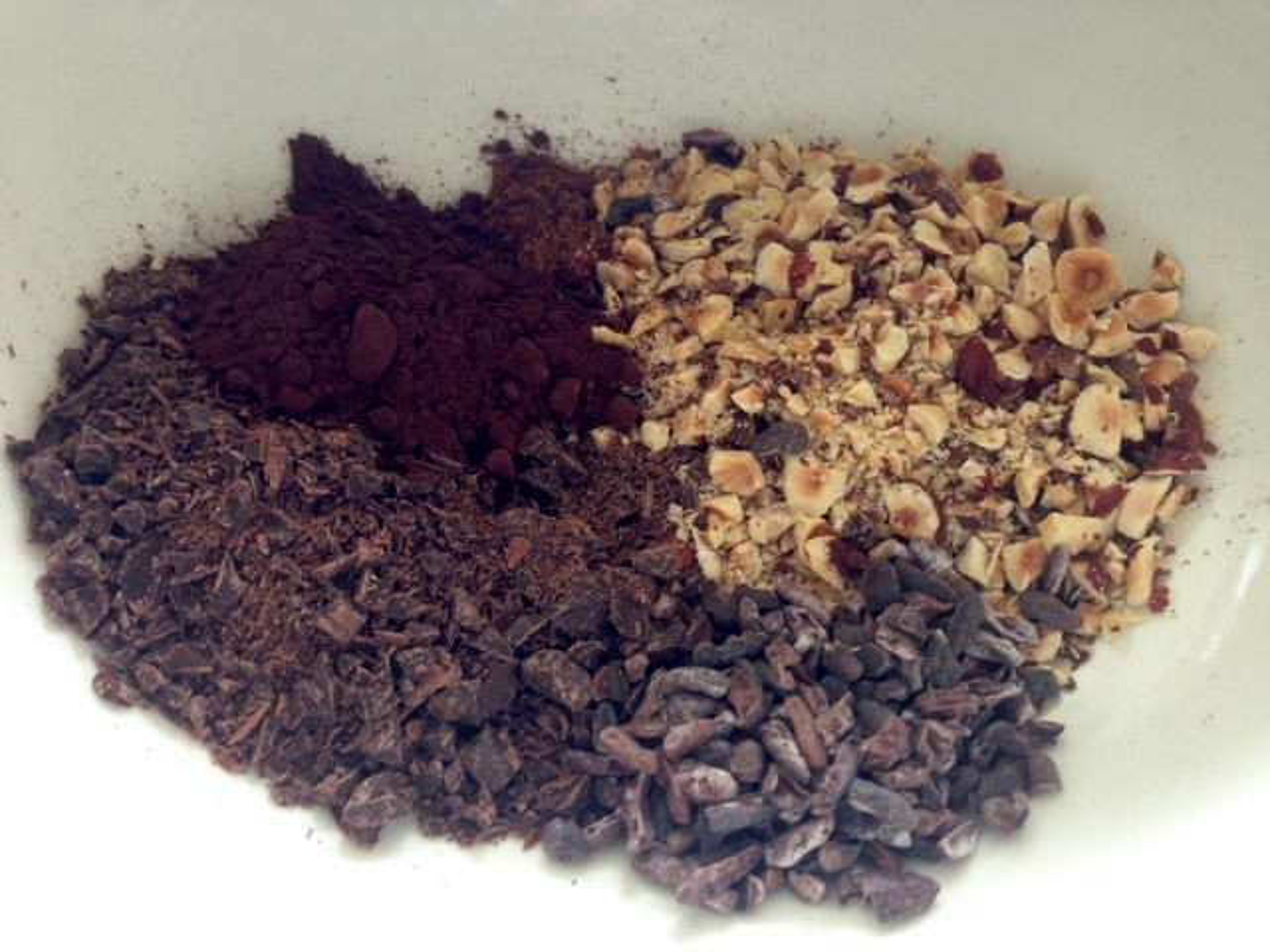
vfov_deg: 42.9
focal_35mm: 33
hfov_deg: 55.4
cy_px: 476
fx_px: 1211
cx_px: 635
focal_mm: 4.12
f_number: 2.4
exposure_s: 1/20
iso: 64
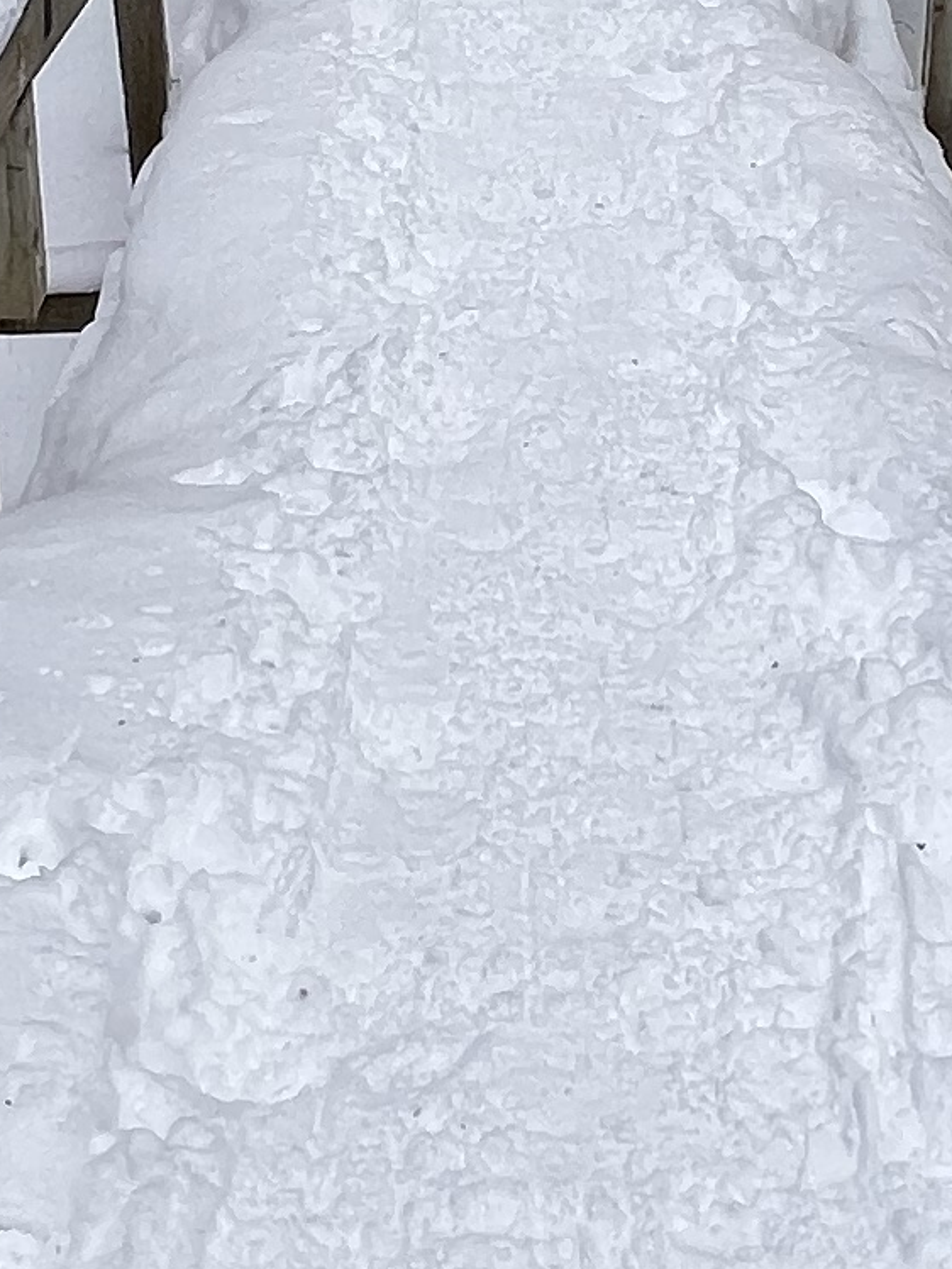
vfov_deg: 25.8
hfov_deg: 21.0
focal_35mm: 70
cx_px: 476
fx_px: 2566
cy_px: -103
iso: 32
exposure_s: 1/645
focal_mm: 1.57
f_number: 1.8
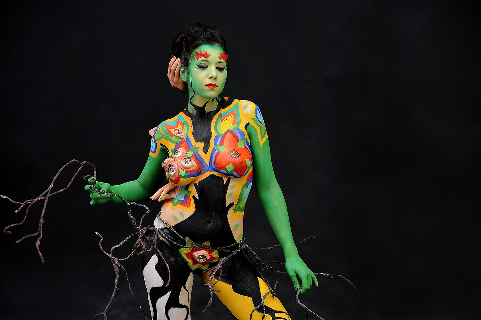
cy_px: 160
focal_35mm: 135
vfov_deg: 10.1
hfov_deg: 15.2
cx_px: 240
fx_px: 1802
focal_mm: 135
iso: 1600
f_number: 6.3
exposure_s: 1/320
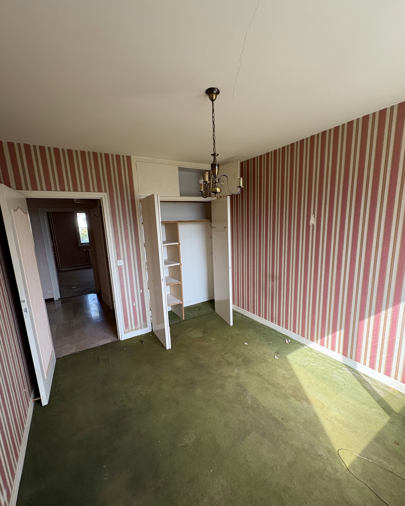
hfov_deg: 84.0
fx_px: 225
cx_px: 207
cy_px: 263
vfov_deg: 96.7
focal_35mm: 15
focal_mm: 2.22
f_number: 2.2
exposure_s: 1/99
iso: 80
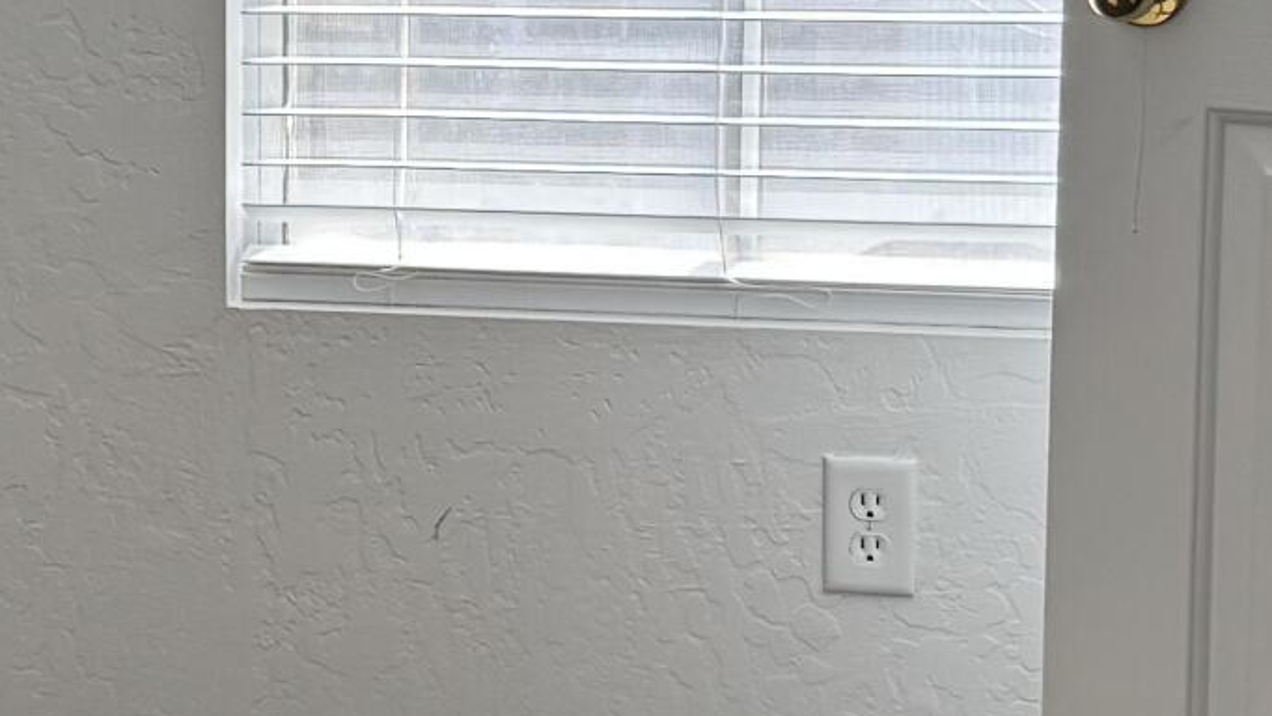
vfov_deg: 10.5
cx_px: -54
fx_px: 3880
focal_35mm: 115
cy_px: 155
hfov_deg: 18.1
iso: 125
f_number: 1.78
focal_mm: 6.76
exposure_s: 1/120
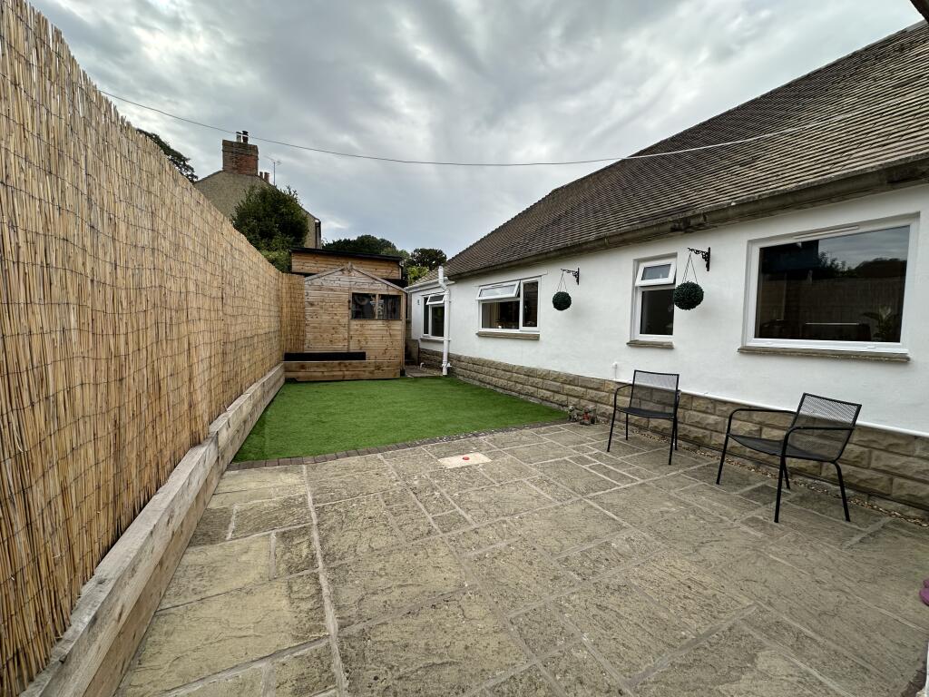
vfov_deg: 85.7
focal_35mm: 14
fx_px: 376
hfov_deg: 102.1
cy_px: 348
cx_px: 464
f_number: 2.2
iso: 40
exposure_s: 1/682
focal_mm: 2.22
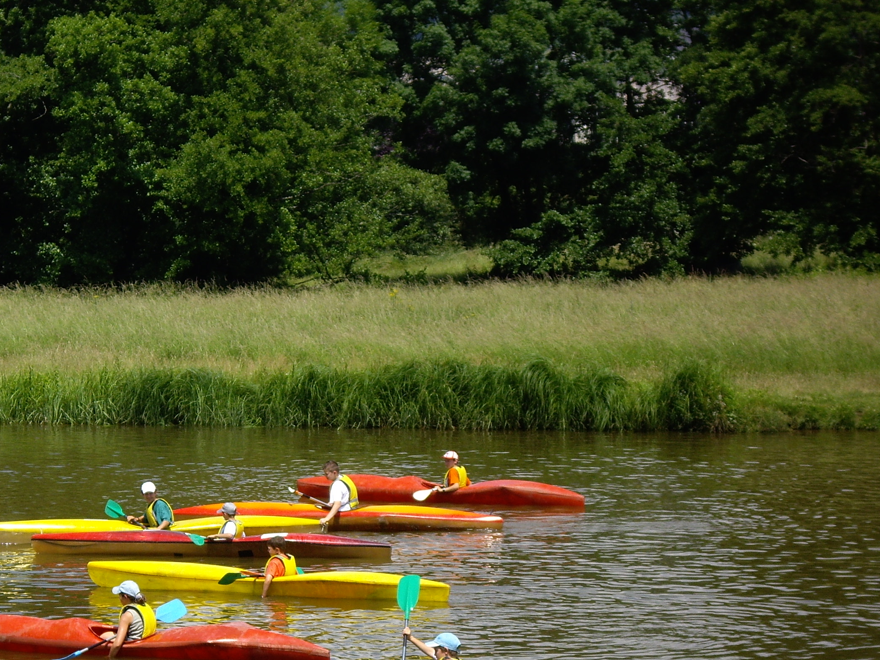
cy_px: 480
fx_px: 4246
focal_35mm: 167
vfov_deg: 8.9
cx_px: 243
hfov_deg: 11.8
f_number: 5.2
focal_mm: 18.6
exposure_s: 1/250
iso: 50
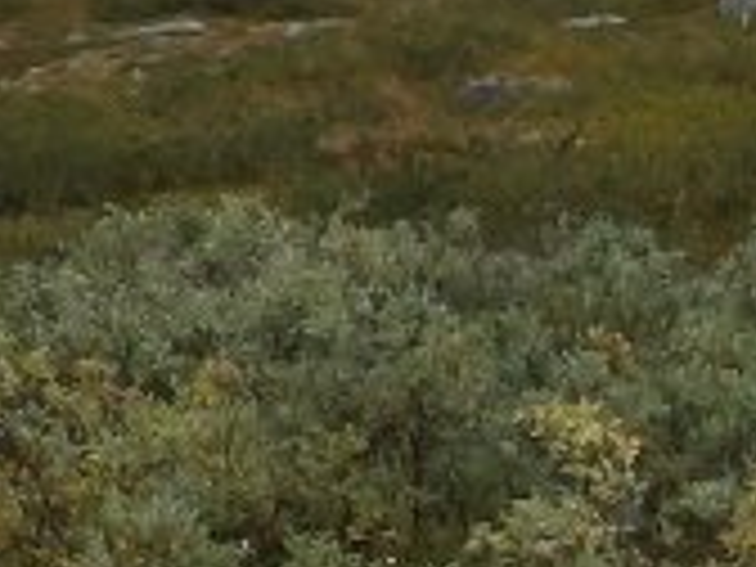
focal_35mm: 182
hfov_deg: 9.6
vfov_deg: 8.1
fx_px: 3975
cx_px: -1062
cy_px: 79
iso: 100
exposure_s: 1/468
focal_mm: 4.9
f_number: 3
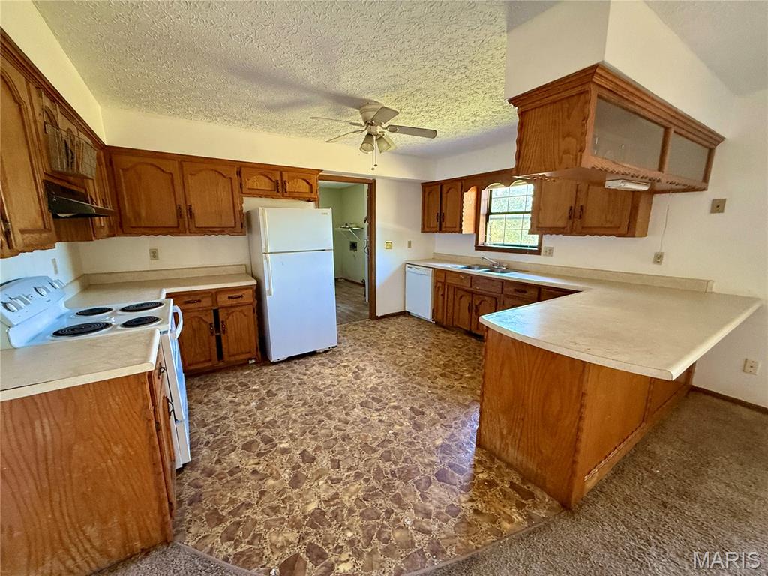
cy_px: 288
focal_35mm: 14
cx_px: 384
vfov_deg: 85.7
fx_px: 311
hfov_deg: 102.1
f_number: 2.2
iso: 500
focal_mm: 2.22
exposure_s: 1/60
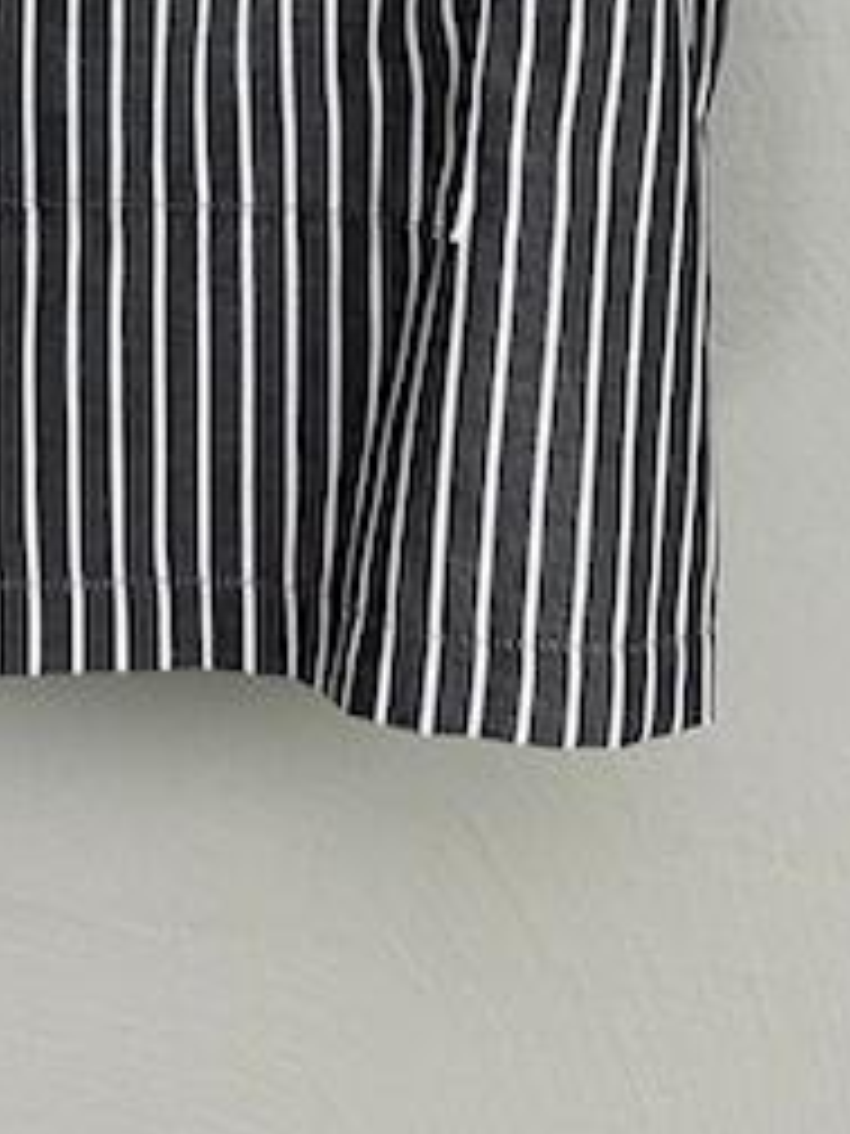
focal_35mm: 101
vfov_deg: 17.9
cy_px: -439
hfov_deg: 13.8
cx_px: -387
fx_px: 3307
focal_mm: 4.25
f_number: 1.8
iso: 64
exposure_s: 1/100
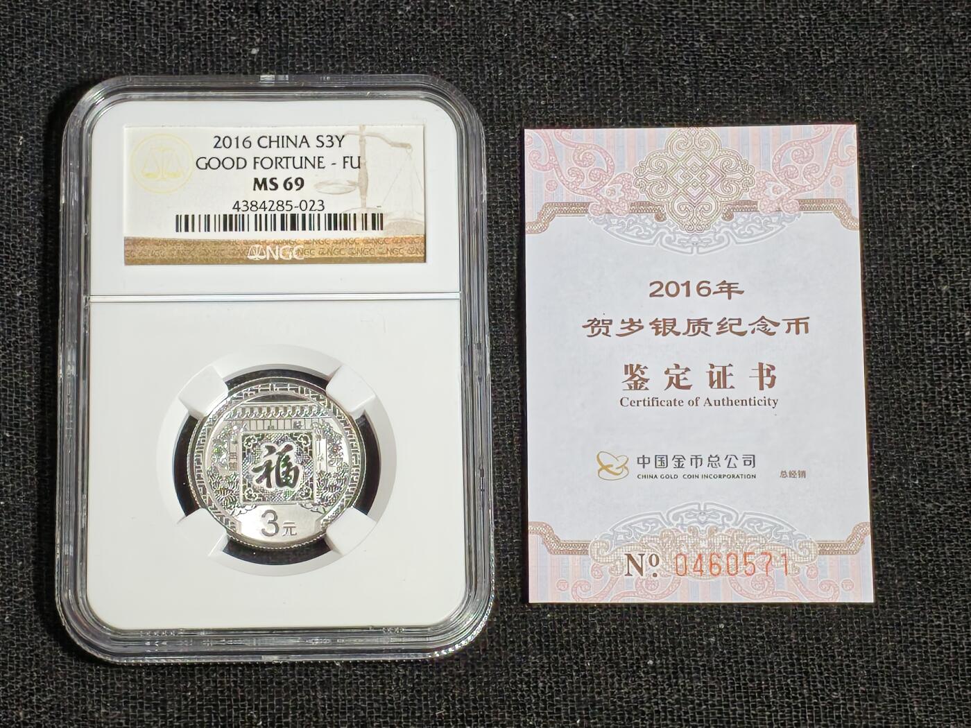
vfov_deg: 11.8
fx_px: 3534
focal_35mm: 126
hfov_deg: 15.6
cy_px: 364
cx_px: 486
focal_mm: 4.94
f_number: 1.5
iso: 50
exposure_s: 1/505
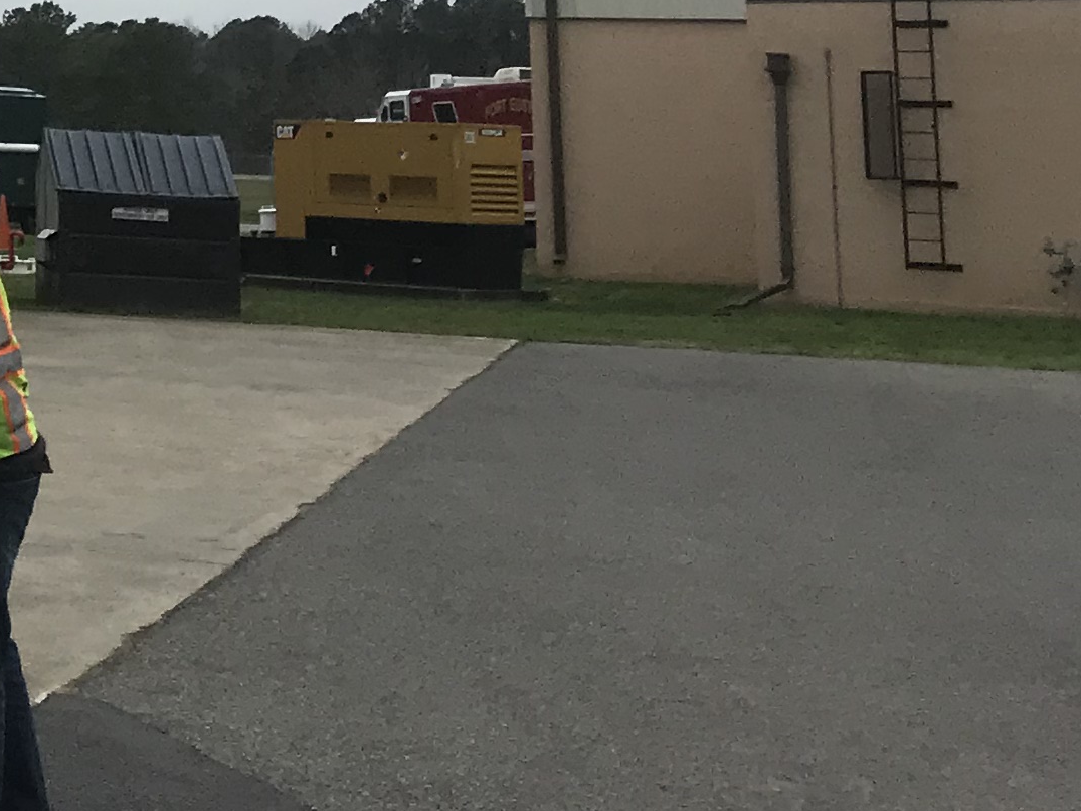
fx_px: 3279
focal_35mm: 105
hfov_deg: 15.9
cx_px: -883
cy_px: -335
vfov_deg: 13.4
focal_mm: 3.99
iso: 20
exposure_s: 1/1546
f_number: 1.8
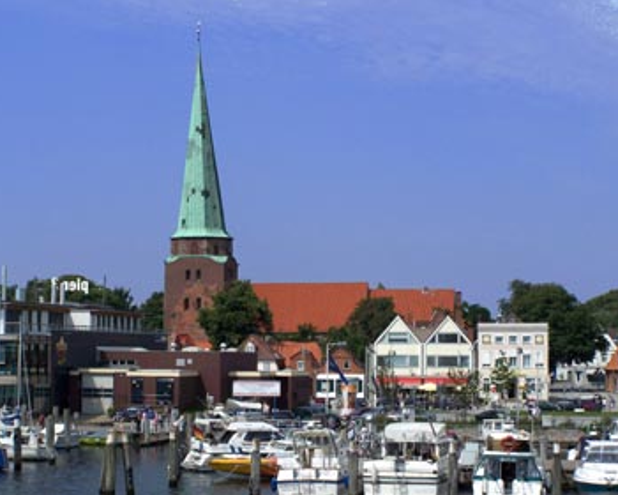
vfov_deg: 15.5
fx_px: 1811
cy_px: 247
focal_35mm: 99
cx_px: 293
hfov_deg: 19.4
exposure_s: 1/800
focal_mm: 15.6
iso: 64
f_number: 4.5
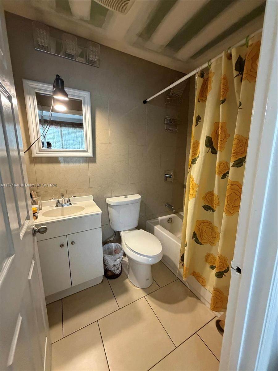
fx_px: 150
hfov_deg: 85.7
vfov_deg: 102.1
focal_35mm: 14
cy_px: 186
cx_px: 139
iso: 640
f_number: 2.2
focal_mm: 2.22
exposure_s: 1/60
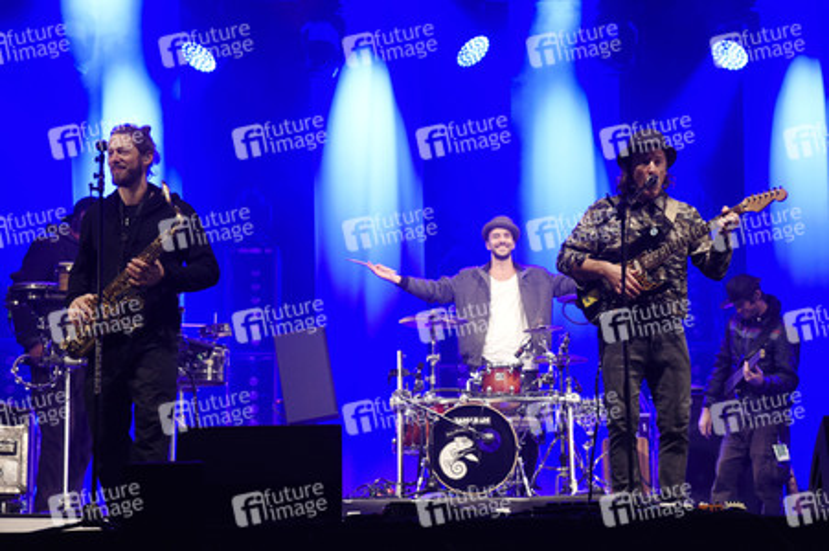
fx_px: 1795
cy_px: 276
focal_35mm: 78
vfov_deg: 17.5
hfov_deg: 26.0
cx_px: 414
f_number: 6.3
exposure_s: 1/100
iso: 1600
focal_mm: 78
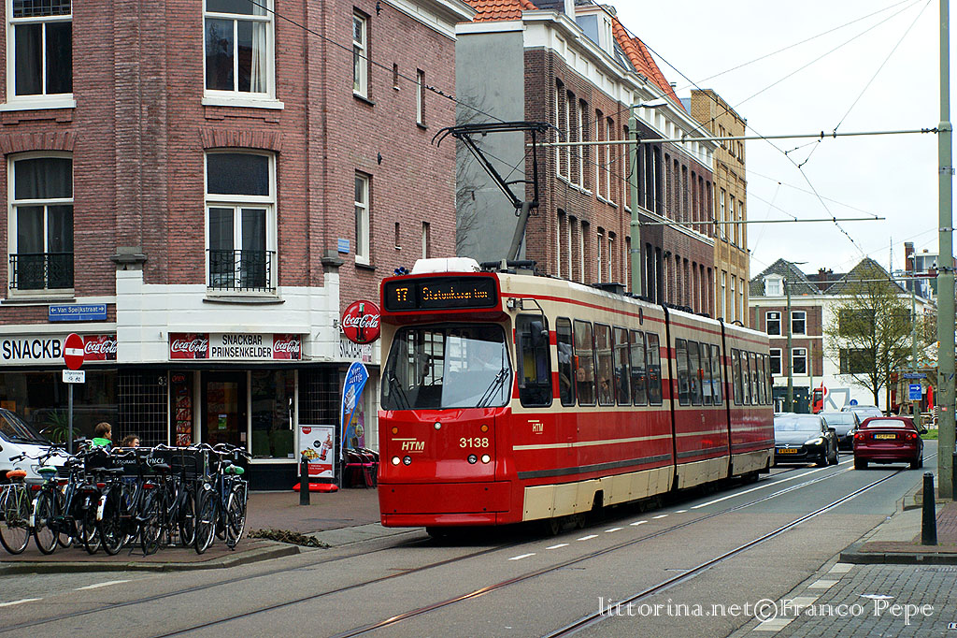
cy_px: 319
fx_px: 2392
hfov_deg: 22.6
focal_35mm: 90
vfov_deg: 15.2
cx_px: 478
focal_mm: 60
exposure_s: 1/320
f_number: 6.3
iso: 400
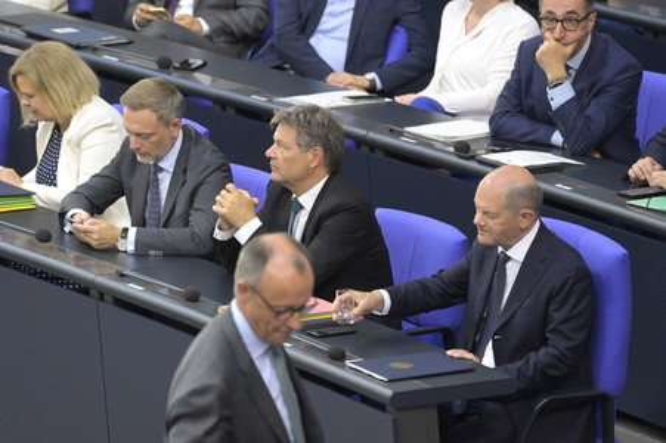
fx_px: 5361
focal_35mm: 290
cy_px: 222
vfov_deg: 4.7
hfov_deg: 7.1
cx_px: 333
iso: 8000
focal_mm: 290
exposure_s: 1/400
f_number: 5.6
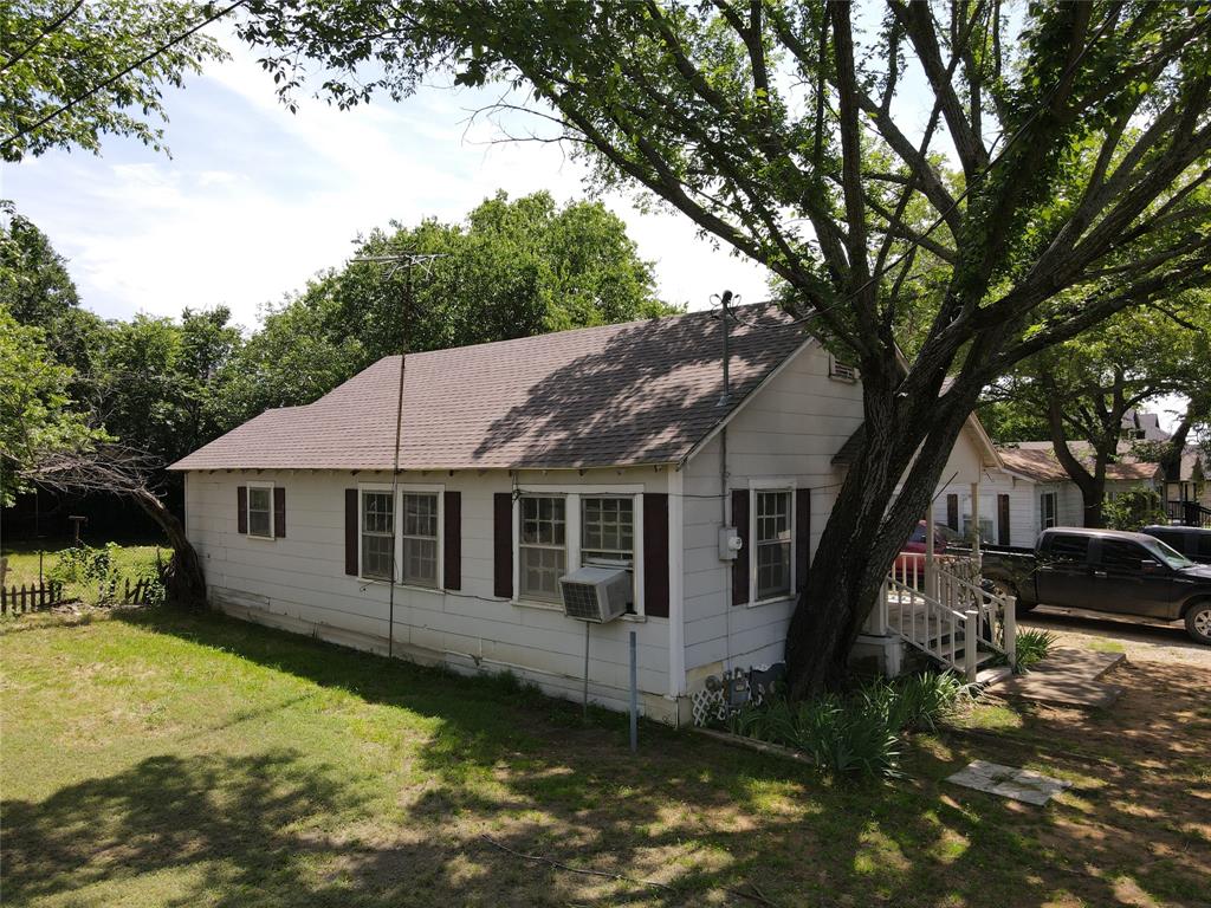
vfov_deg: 56.8
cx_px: 606
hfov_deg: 71.6
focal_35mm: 24
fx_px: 840
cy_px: 454
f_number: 2.8
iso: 100
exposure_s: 1/400
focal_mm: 4.5
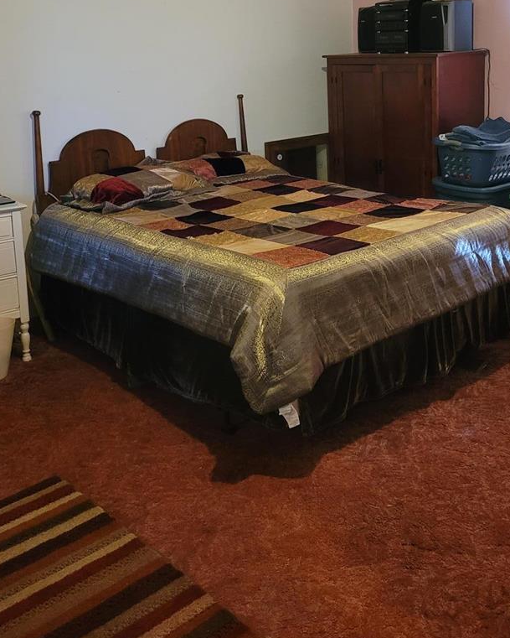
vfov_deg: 44.6
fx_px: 755
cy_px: 181
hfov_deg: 37.2
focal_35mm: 40
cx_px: 303
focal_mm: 5.4
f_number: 1.8
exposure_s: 1/40
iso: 500
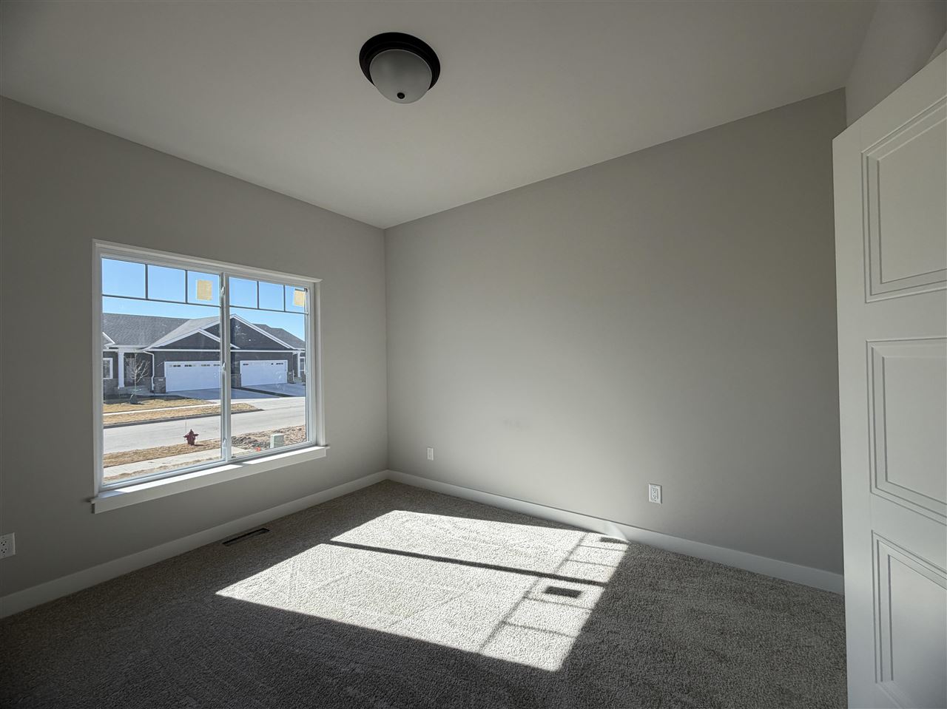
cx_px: 474
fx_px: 383
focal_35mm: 14
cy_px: 354
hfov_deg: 102.1
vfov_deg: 85.6
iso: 40
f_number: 2.2
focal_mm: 2.22
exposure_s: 1/531
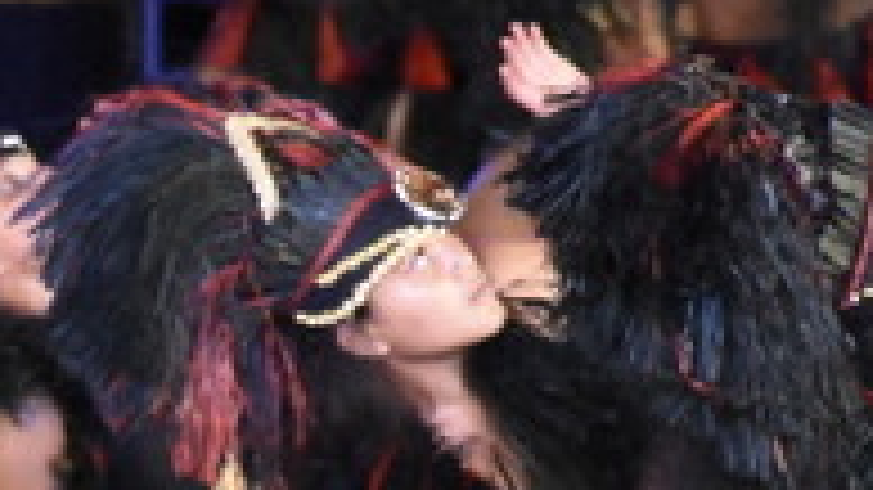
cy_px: 625
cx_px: -324
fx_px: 16847
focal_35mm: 728
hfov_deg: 3.0
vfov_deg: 1.7
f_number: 7.1
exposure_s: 1/250
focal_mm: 140
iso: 12800
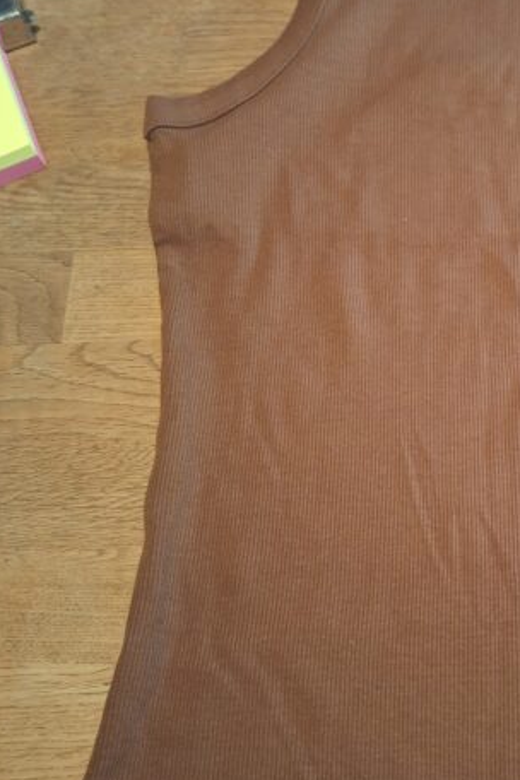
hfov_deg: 30.1
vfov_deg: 46.4
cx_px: 496
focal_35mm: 42
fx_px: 910
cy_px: 364
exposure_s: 1/25
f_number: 1.8
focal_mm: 5.54
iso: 640
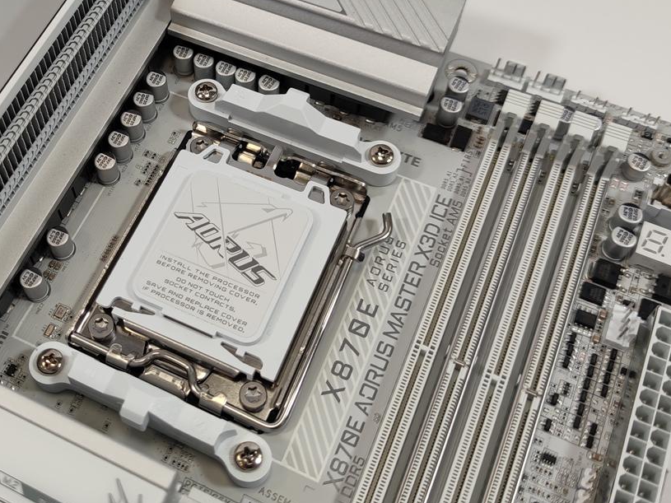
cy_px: 154
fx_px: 892
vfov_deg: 31.2
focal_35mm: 46
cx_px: 206
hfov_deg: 40.6
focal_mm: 6.78
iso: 65
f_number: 1.85
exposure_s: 1/100
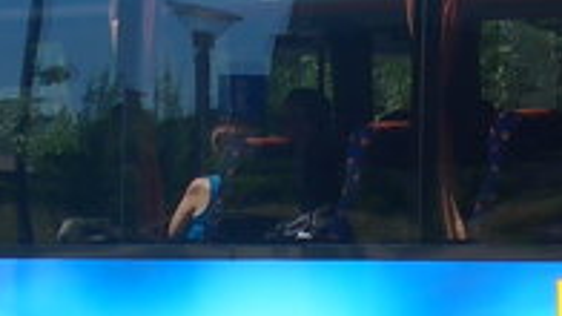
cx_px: 407
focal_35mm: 294
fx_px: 4379
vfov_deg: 4.1
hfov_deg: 7.3
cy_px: -276
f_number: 2.8
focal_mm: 9
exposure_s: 1/1000
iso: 80
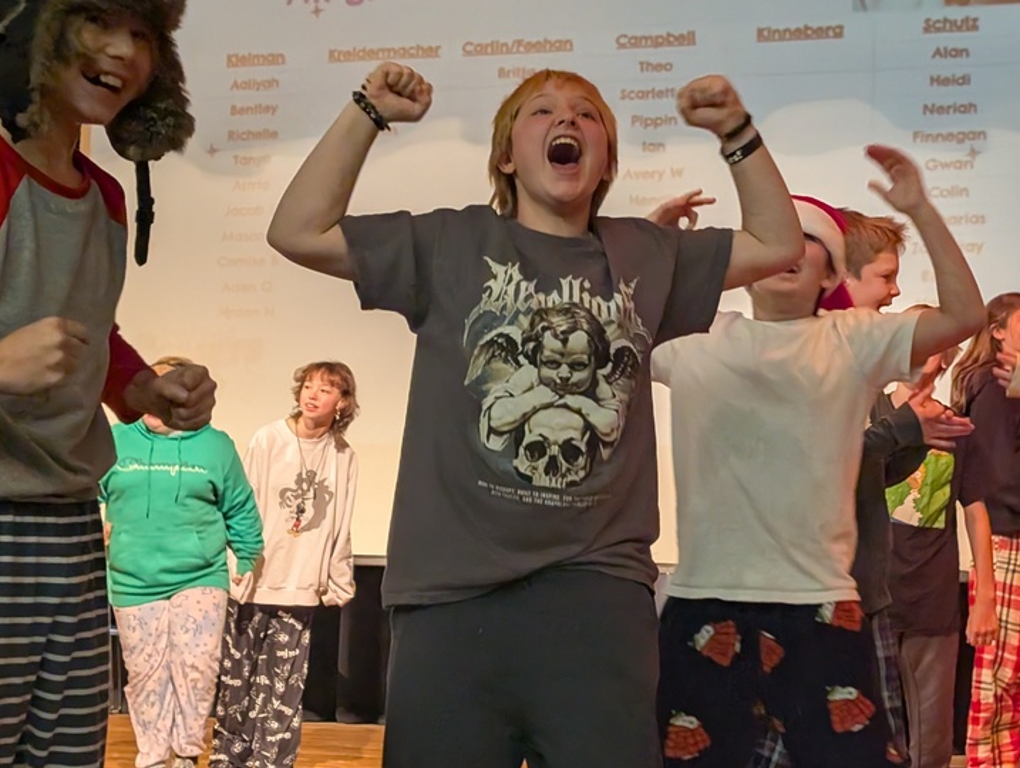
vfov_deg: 21.1
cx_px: 727
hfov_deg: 27.5
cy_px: 412
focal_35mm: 70
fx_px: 2066
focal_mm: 6.9
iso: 339
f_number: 1.68
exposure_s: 1/120
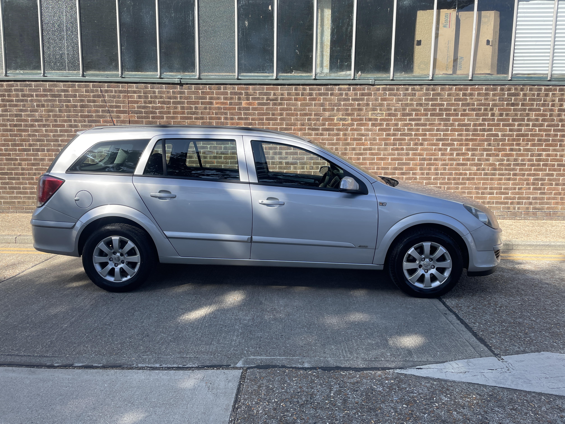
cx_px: 282
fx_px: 424
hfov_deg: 67.3
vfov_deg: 53.1
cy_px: 212
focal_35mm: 26
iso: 32
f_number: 1.6
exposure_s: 1/1553
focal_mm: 4.2
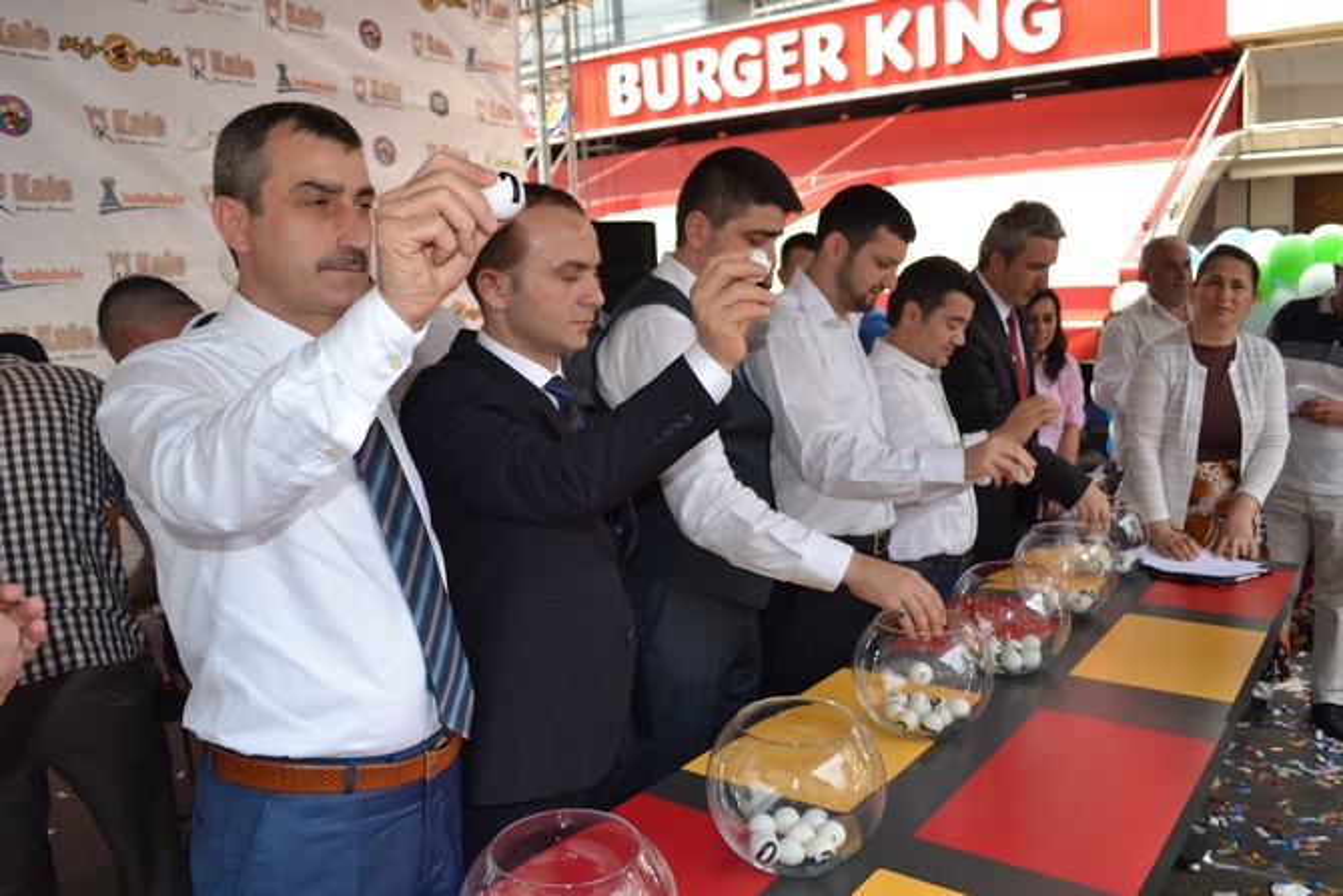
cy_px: 448
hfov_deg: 67.4
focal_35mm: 27
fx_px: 1007
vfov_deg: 48.0
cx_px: 672
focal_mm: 18
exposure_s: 1/200
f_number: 4
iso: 100
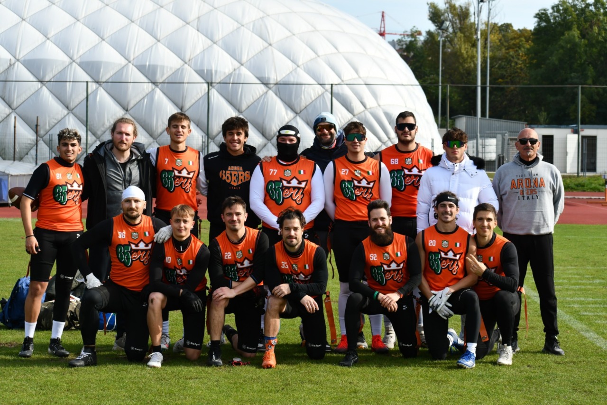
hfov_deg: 19.5
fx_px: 1770
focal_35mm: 105
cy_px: 202
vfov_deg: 13.0
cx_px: 304
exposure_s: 1/250
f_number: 8
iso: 100
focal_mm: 70
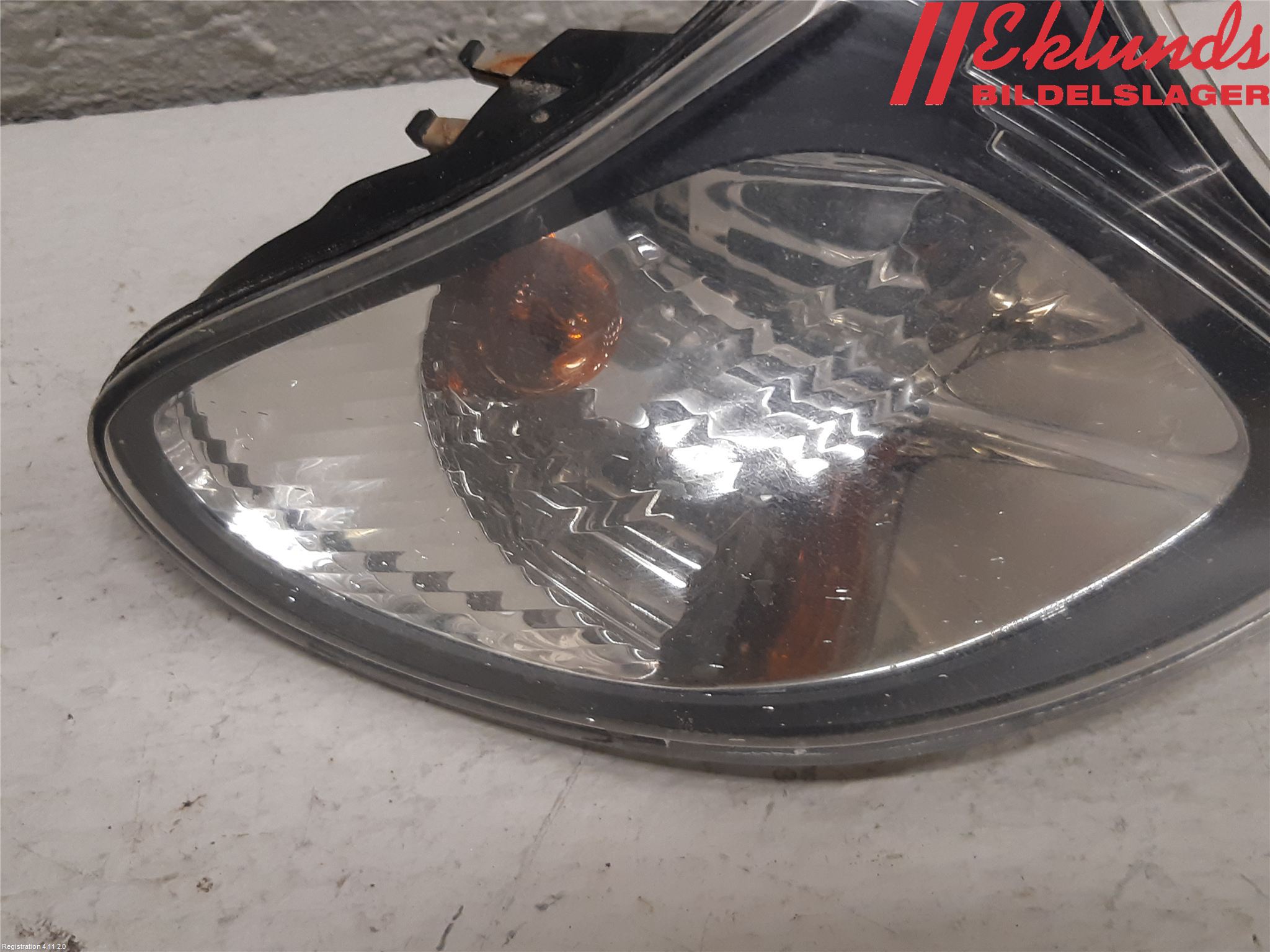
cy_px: 476
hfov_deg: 67.3
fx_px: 954
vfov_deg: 53.1
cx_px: 635
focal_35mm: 26
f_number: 1.7
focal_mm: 3.93
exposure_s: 1/50
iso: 125
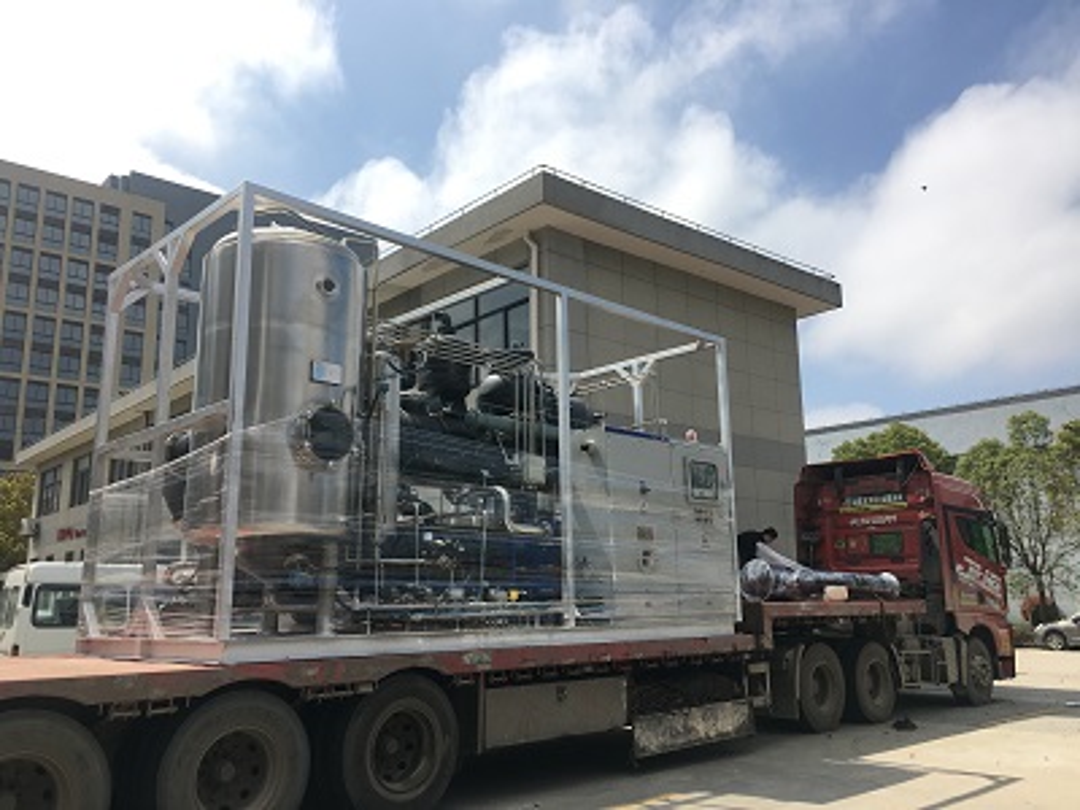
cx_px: 540
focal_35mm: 29
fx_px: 905
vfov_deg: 48.2
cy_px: 405
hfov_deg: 61.7
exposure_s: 1/1603
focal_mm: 4.15
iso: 25
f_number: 2.2
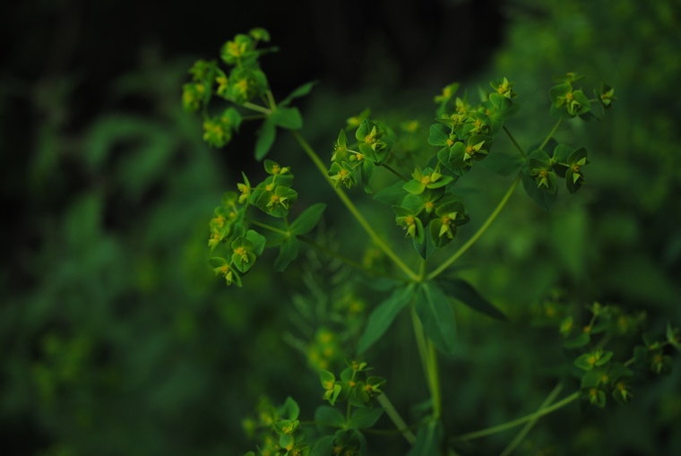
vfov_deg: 22.7
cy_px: 228
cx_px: 340
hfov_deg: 33.4
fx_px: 1137
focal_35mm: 60
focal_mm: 40
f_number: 3
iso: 200
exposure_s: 1/80
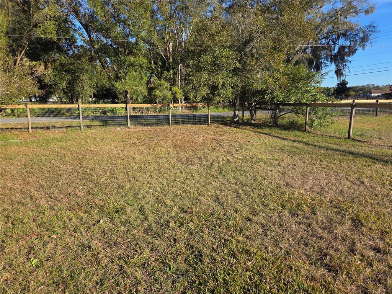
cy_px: 147
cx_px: 196
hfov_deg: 73.9
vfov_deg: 58.9
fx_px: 260
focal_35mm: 23
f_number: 1.8
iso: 80
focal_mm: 5.4
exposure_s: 1/2503
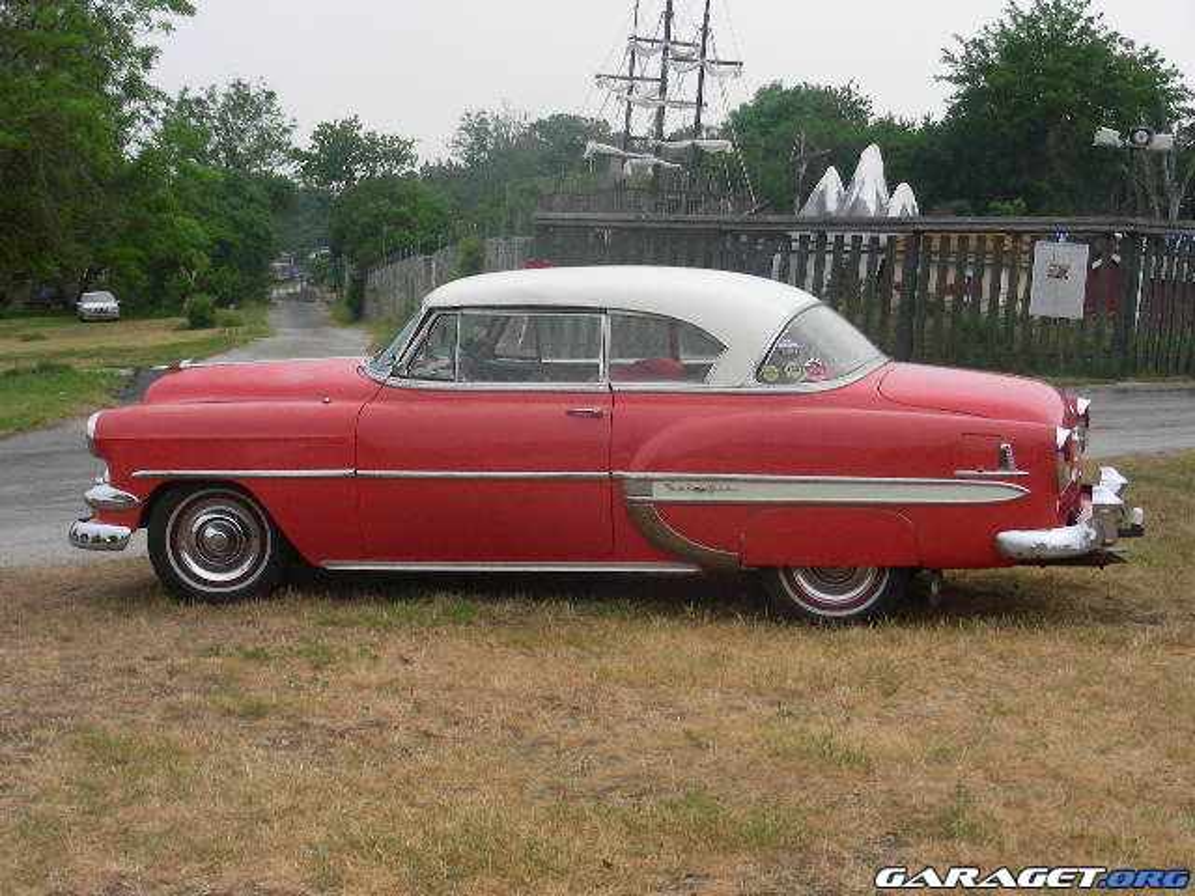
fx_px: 2417
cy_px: 448
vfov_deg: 21.0
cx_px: 598
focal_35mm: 70
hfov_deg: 27.8
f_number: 4
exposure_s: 1/120
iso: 50
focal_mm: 11.7
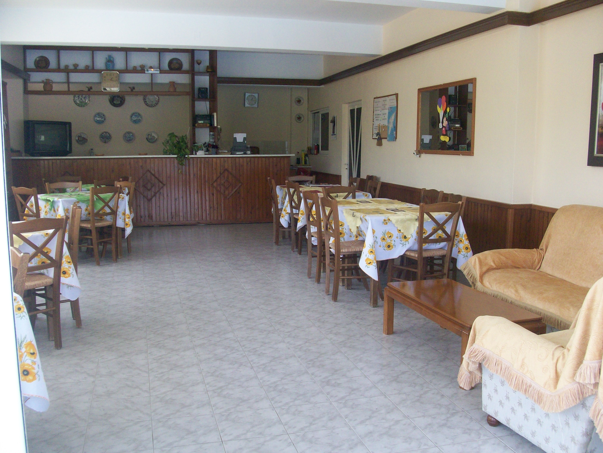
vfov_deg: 41.8
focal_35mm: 34
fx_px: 592
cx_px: 302
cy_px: 226
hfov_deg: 54.0
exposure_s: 1/147
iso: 160
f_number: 2.8
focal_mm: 5.7
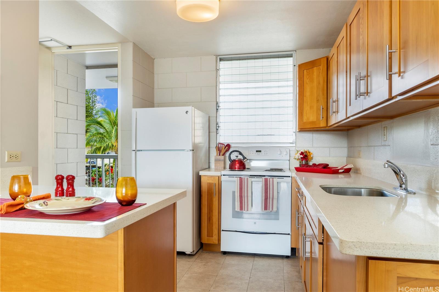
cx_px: 220
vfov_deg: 53.1
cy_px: 146
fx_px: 293
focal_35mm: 24
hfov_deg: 73.8
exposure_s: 1/80
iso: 160
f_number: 8
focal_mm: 16
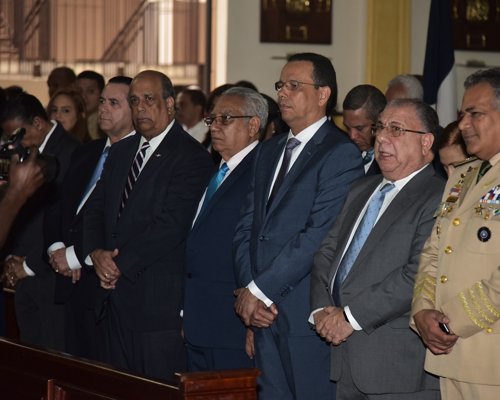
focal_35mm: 136
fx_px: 2012
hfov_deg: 14.2
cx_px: 289
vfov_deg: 11.3
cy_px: 199
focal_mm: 120
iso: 800
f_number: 4
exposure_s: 1/250
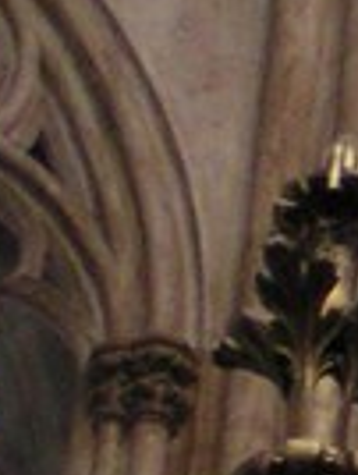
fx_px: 6543
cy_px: 349
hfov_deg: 3.1
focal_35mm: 476
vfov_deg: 4.2
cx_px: 1251
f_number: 3.2
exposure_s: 1/25
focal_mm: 9.2
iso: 200
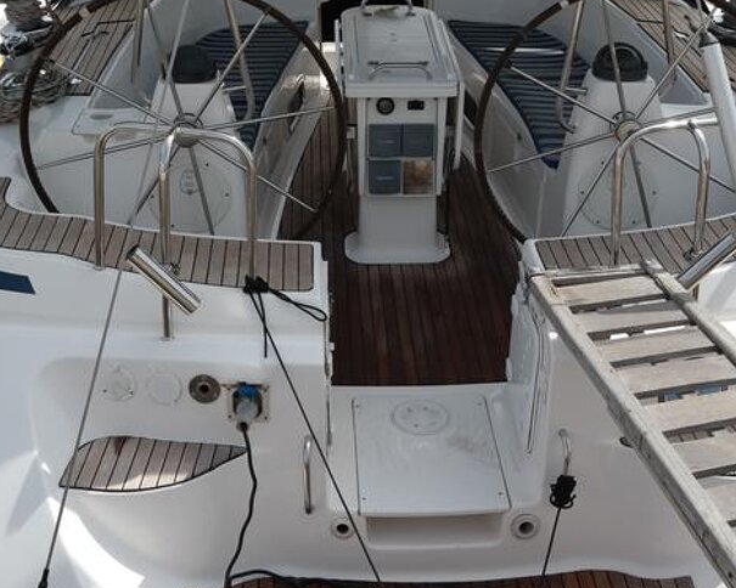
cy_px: 123
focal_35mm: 52
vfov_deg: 28.6
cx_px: 384
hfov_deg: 36.0
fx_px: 1133
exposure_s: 1/320
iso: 100
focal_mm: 18
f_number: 7.1
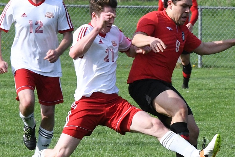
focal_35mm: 373
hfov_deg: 5.5
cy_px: 89
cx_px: 140
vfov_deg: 3.7
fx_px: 2435
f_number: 16
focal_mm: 190
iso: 2200
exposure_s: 1/1000
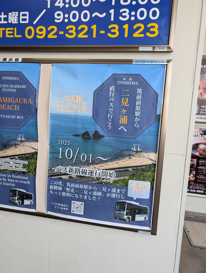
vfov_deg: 71.5
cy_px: 136
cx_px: 103
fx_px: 190
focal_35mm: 24
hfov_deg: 56.9
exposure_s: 1/2320
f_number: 1.68
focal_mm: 6.9
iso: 624
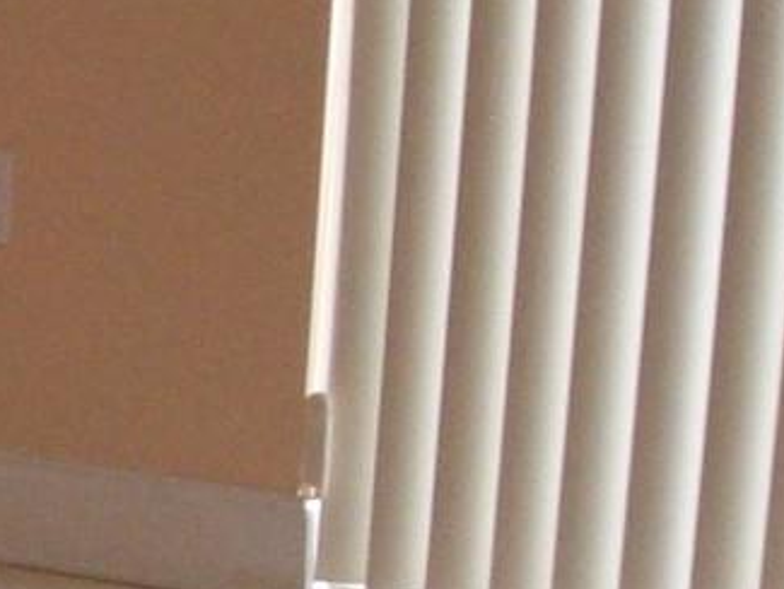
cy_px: 386
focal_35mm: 177
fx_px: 4010
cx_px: -784
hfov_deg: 10.3
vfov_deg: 8.4
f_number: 4
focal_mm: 4.8
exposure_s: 1/100
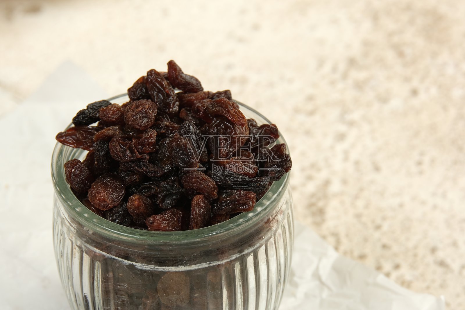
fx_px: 3875
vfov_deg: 4.6
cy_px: 155
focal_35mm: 300
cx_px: 232
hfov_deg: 6.9
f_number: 11
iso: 200
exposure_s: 1/125
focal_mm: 200
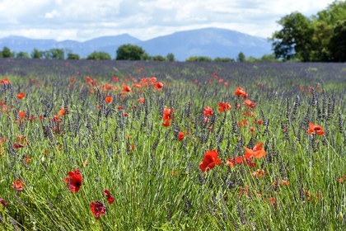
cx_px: 173
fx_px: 721
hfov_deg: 27.0
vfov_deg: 18.2
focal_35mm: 75
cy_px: 116
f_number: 11
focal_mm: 75
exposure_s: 1/160
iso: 200
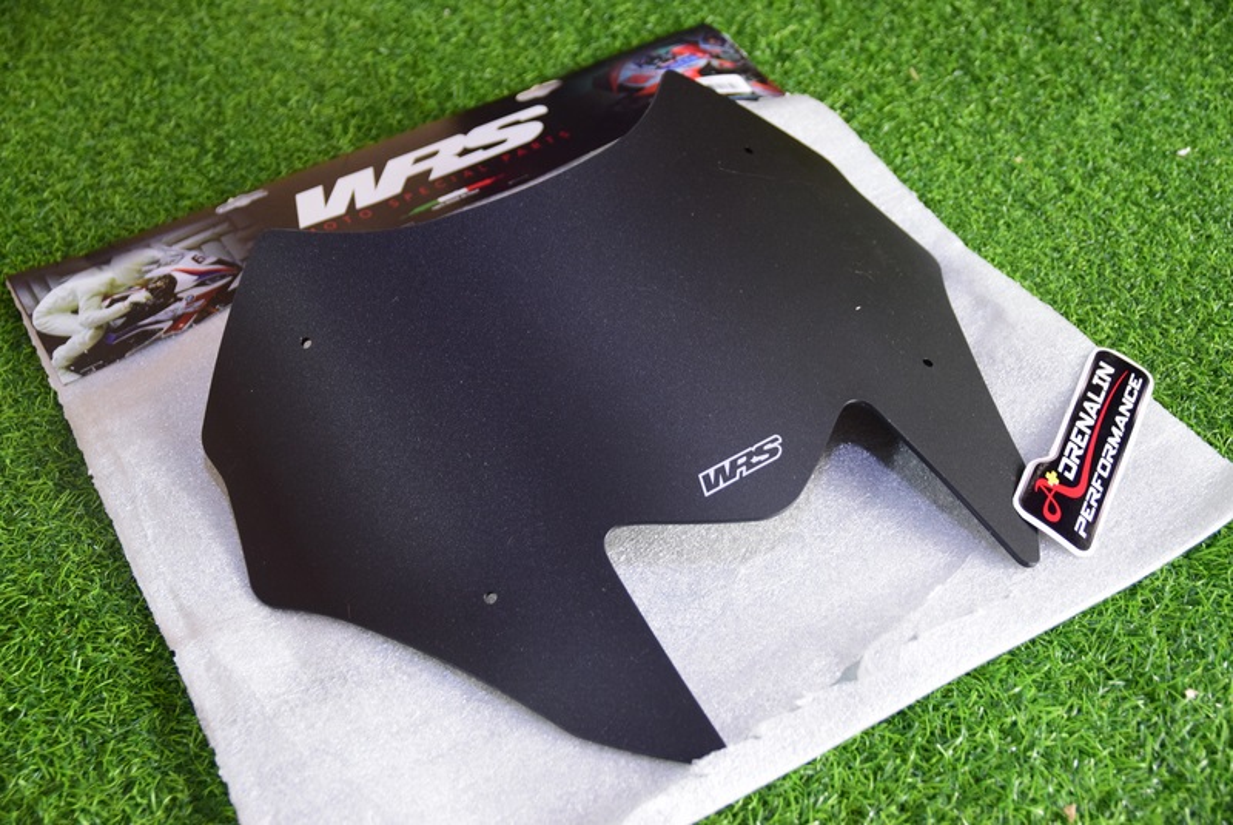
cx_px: 616
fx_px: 1440
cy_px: 412
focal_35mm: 42
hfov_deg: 46.4
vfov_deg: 32.0
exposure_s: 1/25
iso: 1250
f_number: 3.2
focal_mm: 28
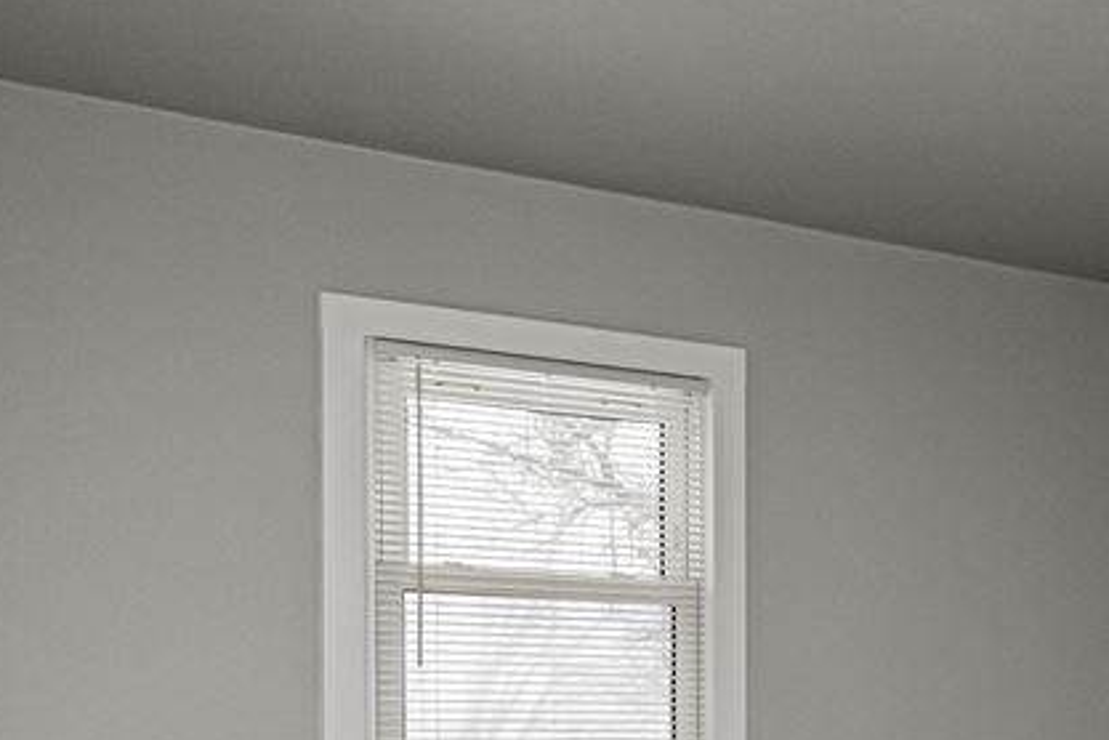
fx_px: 1417
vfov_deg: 27.2
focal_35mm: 46
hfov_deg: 39.6
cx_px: 1003
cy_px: 781
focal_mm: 10
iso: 1250
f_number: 10
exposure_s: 1/60
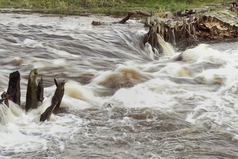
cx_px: 215
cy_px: 116
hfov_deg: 21.9
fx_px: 602
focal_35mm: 91
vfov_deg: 15.0
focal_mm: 6.6
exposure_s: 1/19
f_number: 8
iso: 160
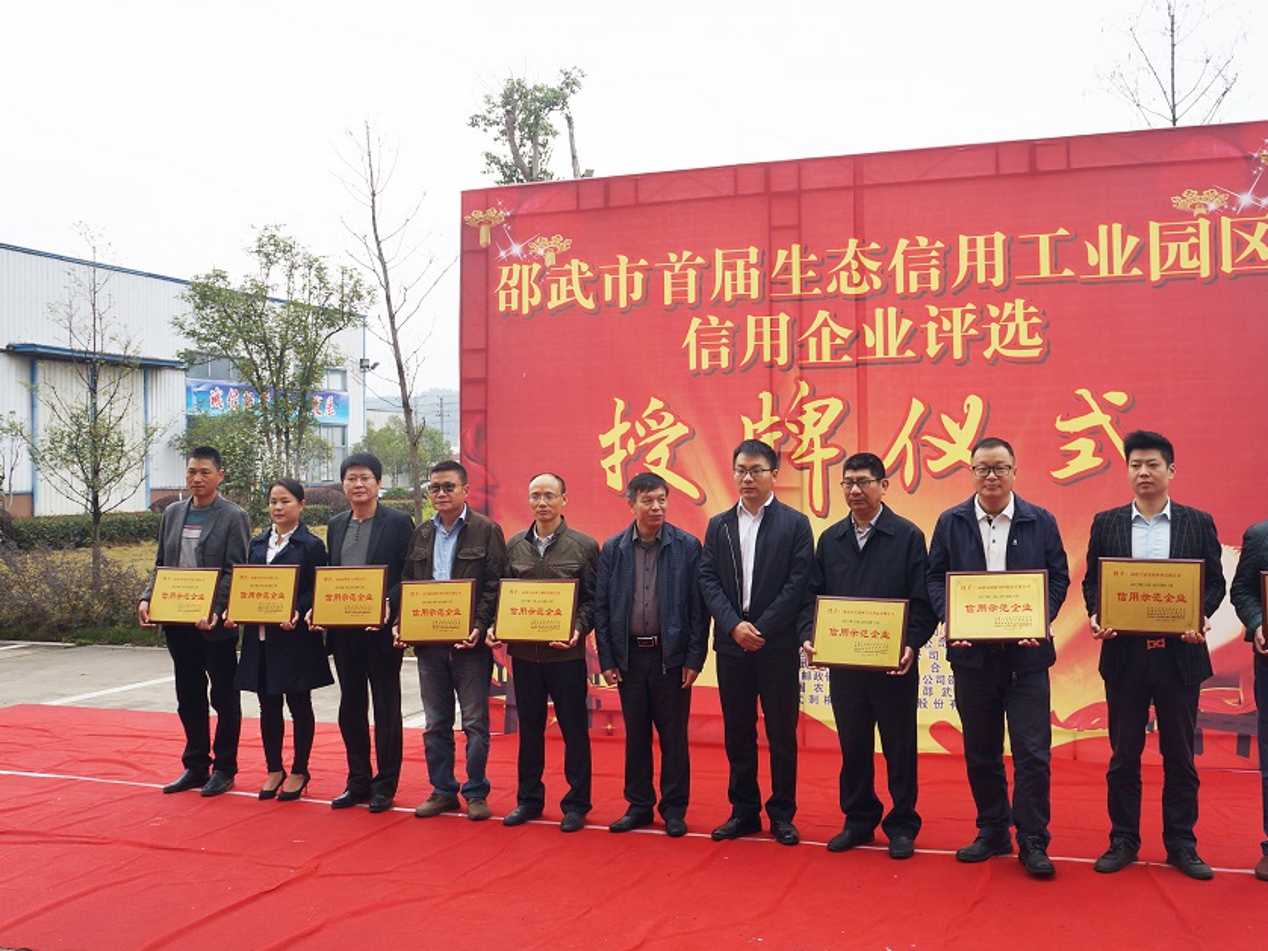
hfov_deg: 55.2
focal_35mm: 33
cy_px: 472
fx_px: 1208
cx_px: 716
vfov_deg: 42.9
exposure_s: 1/200
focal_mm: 20
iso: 200
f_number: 7.1
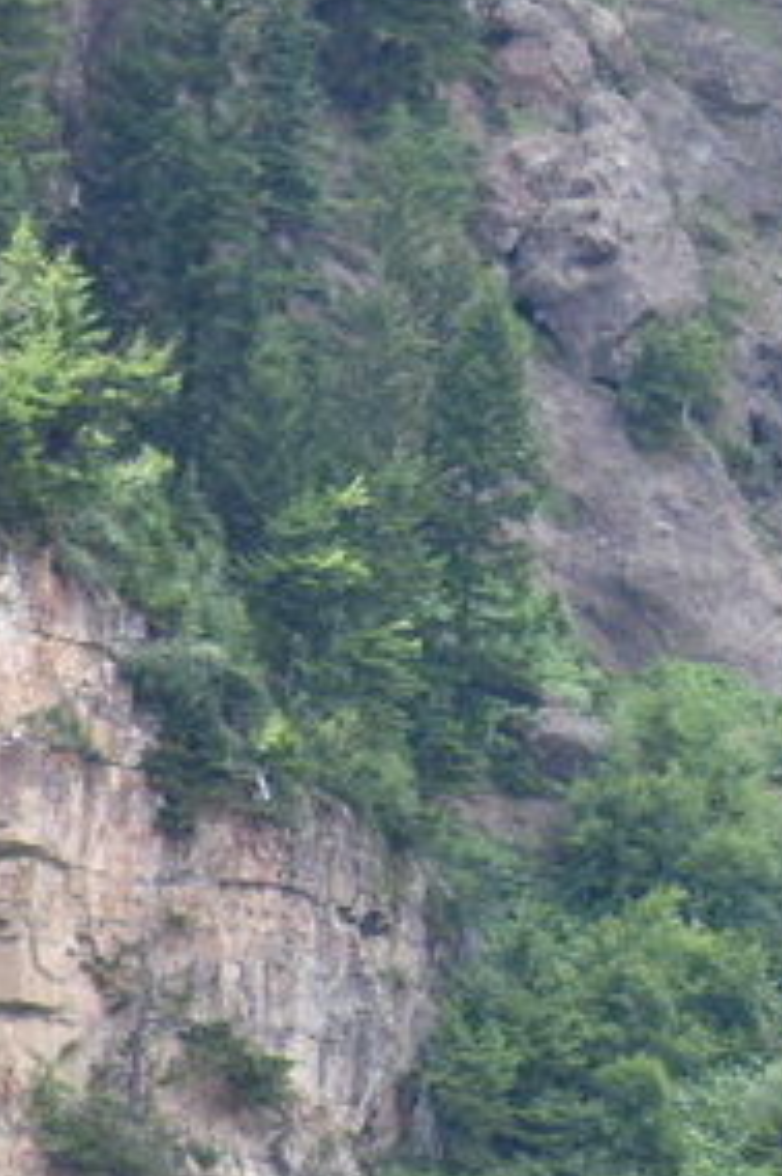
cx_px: 1572
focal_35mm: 1353
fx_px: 44136
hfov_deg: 1.0
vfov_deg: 1.5
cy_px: 79
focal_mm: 300
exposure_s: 1/640
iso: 900
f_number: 5.6
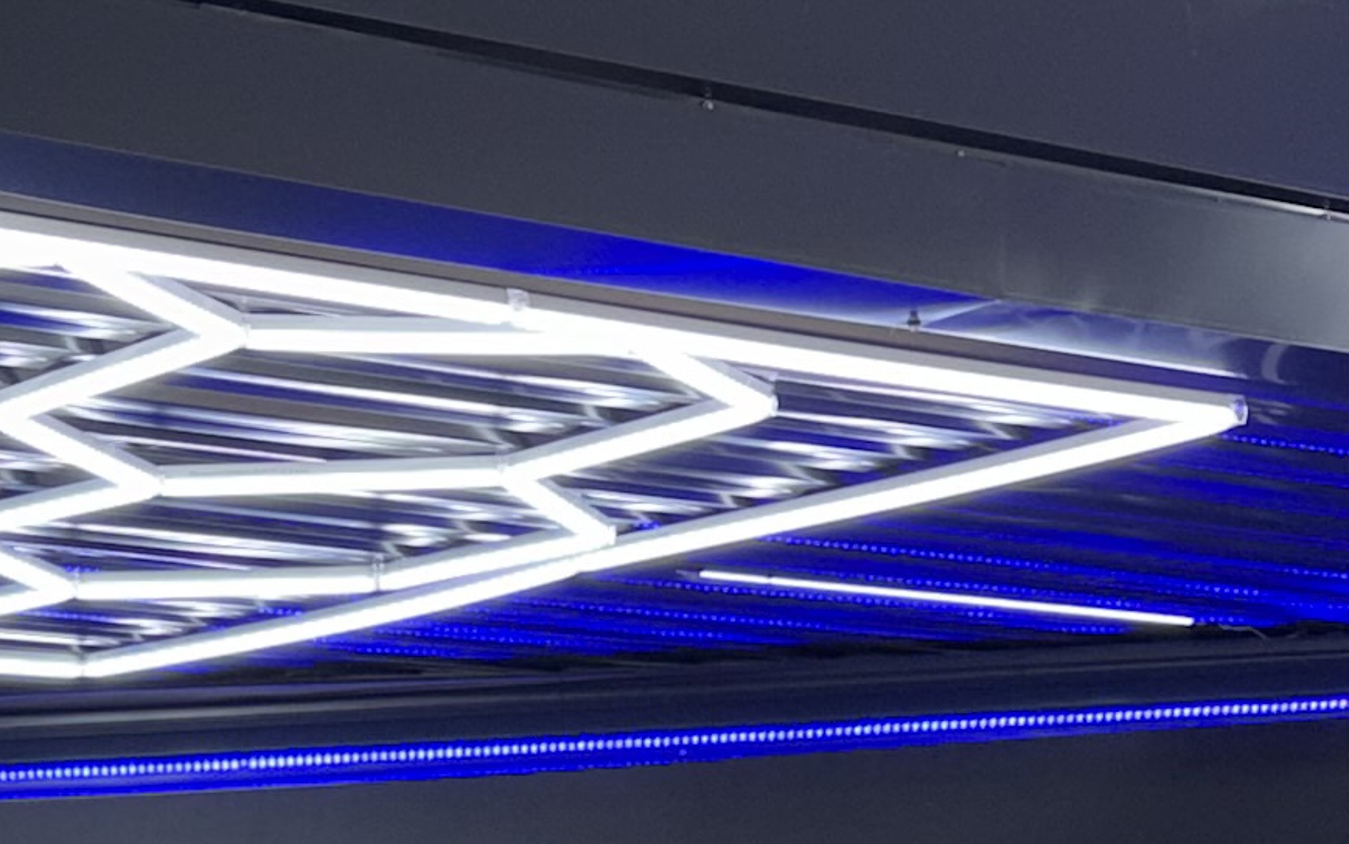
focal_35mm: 128
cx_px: 65
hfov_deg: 16.0
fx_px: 4707
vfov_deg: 9.5
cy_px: 1791
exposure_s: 1/100
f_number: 1.6
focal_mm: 5.96
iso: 32
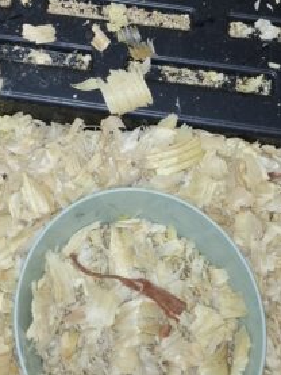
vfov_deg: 20.1
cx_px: 7
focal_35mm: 85
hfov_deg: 17.0
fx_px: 919
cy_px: -175
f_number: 1.8
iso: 200
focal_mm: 5.54
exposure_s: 1/60
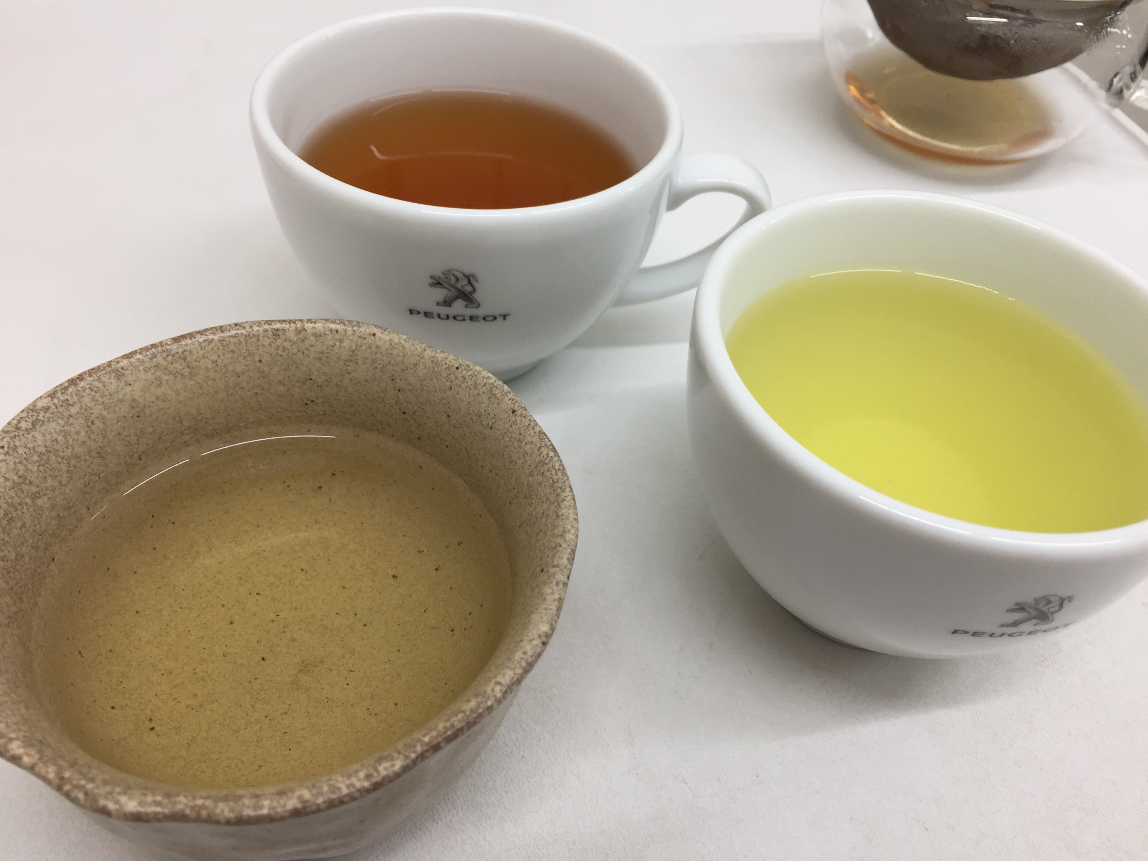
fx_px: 962
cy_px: 430
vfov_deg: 48.2
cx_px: 574
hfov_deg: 61.7
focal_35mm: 29
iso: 40
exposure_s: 1/50
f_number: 2.2
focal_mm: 4.15
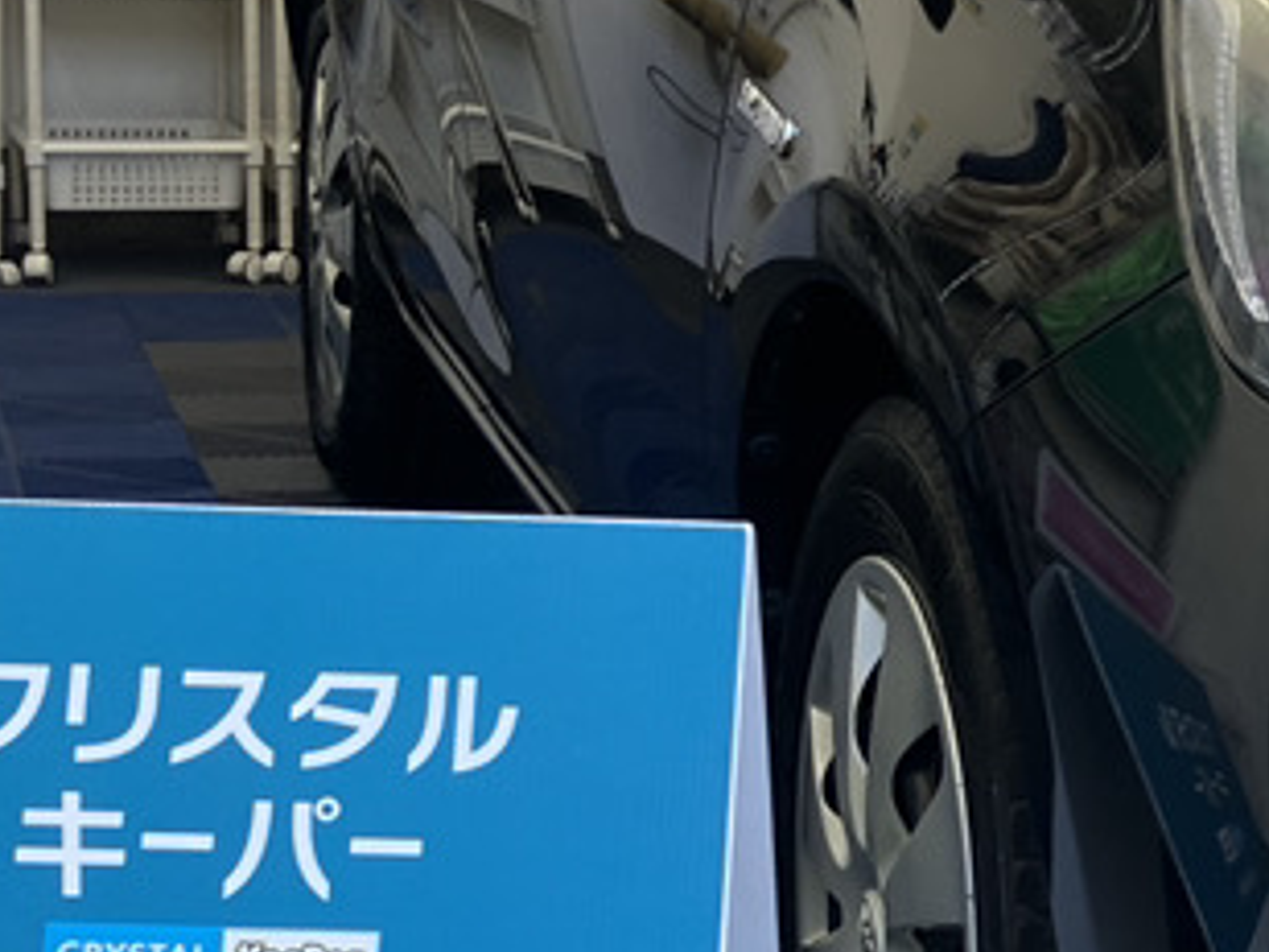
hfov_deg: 17.1
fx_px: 3996
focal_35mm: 109
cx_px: 1603
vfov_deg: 13.6
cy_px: 573
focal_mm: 3.99
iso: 25
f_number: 1.8
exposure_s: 1/121
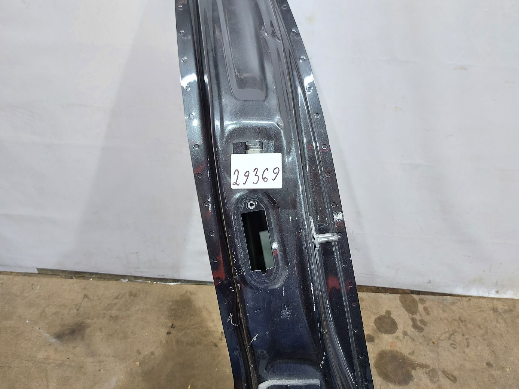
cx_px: 260
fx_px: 360
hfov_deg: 71.6
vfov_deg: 56.8
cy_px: 194
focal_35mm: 24
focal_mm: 5.23
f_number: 1.8
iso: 250
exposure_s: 1/50
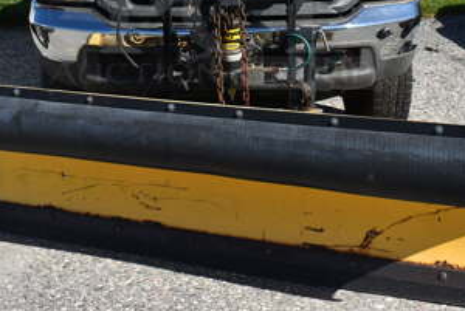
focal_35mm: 61
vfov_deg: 21.6
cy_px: 8
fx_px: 789
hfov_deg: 32.8
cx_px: 212
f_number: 10
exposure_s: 1/400
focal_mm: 20
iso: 100
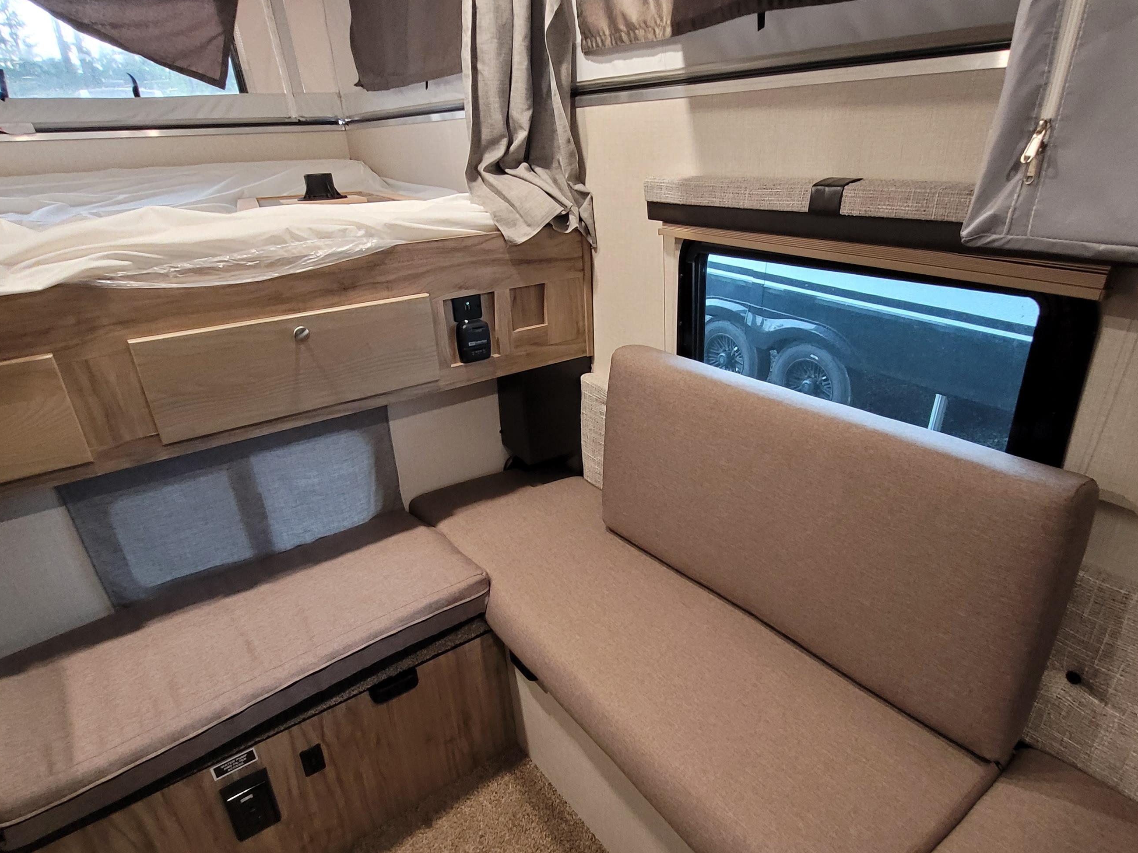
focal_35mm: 20
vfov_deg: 65.9
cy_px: 452
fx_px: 657
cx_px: 625
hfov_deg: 81.5
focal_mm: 1.74
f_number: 2.2
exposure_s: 1/30
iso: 400
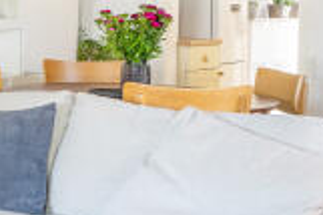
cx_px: -211
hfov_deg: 19.0
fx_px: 798
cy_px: 9
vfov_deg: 15.1
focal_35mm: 89
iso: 320
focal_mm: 14
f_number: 9
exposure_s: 1/2
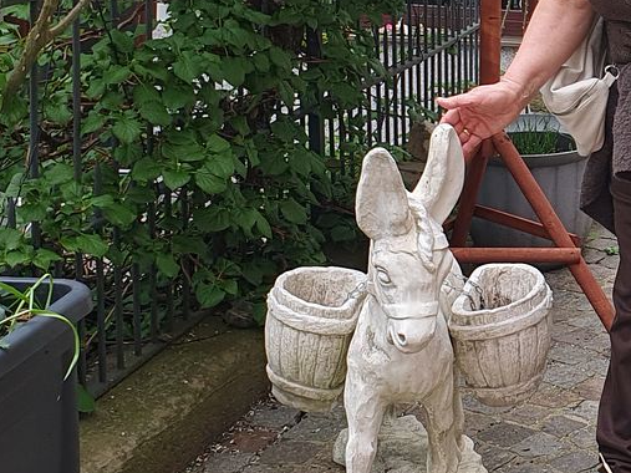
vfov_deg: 17.9
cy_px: 163
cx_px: 770
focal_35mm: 82
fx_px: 1494
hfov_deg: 21.9
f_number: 2.4
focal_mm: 4.3
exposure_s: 1/198
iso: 50
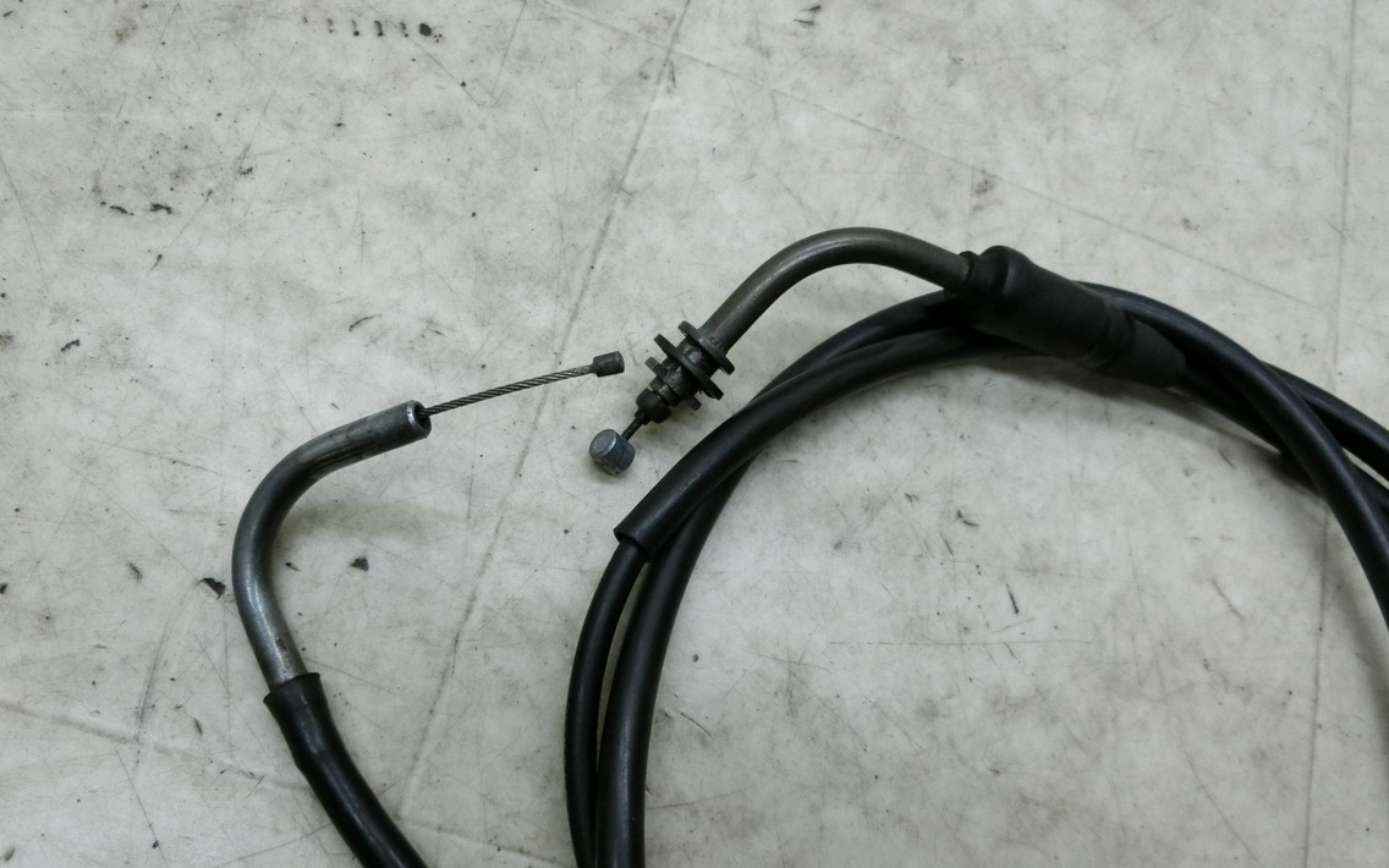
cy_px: 548
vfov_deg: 44.1
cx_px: 714
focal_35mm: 28
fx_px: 1060
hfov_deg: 66.5
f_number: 3.5
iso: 400
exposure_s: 1/100
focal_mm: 4.5
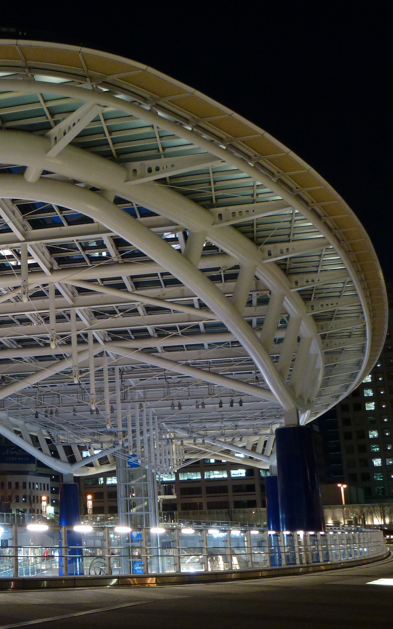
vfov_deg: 42.6
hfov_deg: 26.2
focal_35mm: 47
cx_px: 13
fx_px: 806
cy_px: 314
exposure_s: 1/2
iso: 200
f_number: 3.6
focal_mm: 5.9
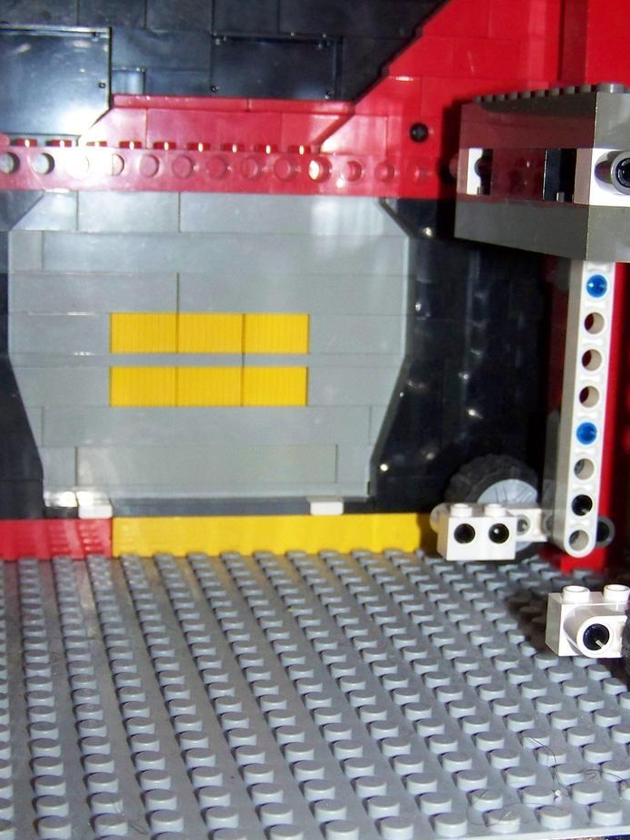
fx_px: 1528
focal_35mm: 63
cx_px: 356
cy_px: 441
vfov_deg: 30.7
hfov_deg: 23.3
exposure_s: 1/30
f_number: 2.8
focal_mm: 6.3
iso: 200
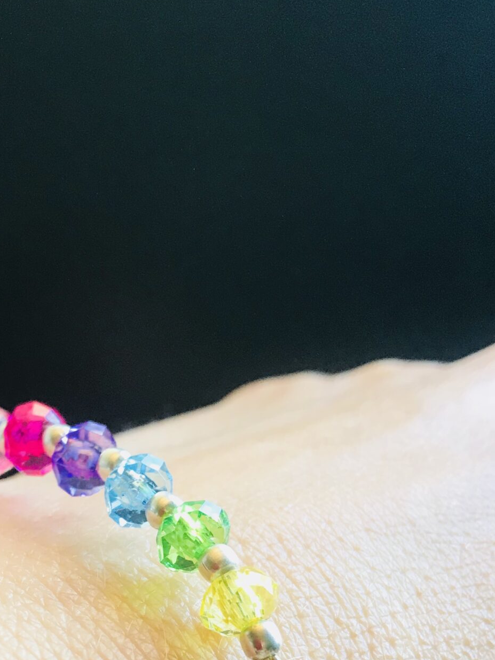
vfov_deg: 31.4
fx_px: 1106
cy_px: 618
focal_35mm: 58
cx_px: 140
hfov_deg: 25.0
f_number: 1.8
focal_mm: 3.99
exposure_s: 1/33
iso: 32
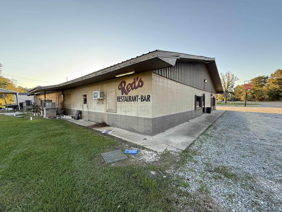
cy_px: 106
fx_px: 114
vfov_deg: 85.7
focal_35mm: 14
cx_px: 141
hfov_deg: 102.1
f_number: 2.2
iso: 64
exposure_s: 1/138
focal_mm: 2.22
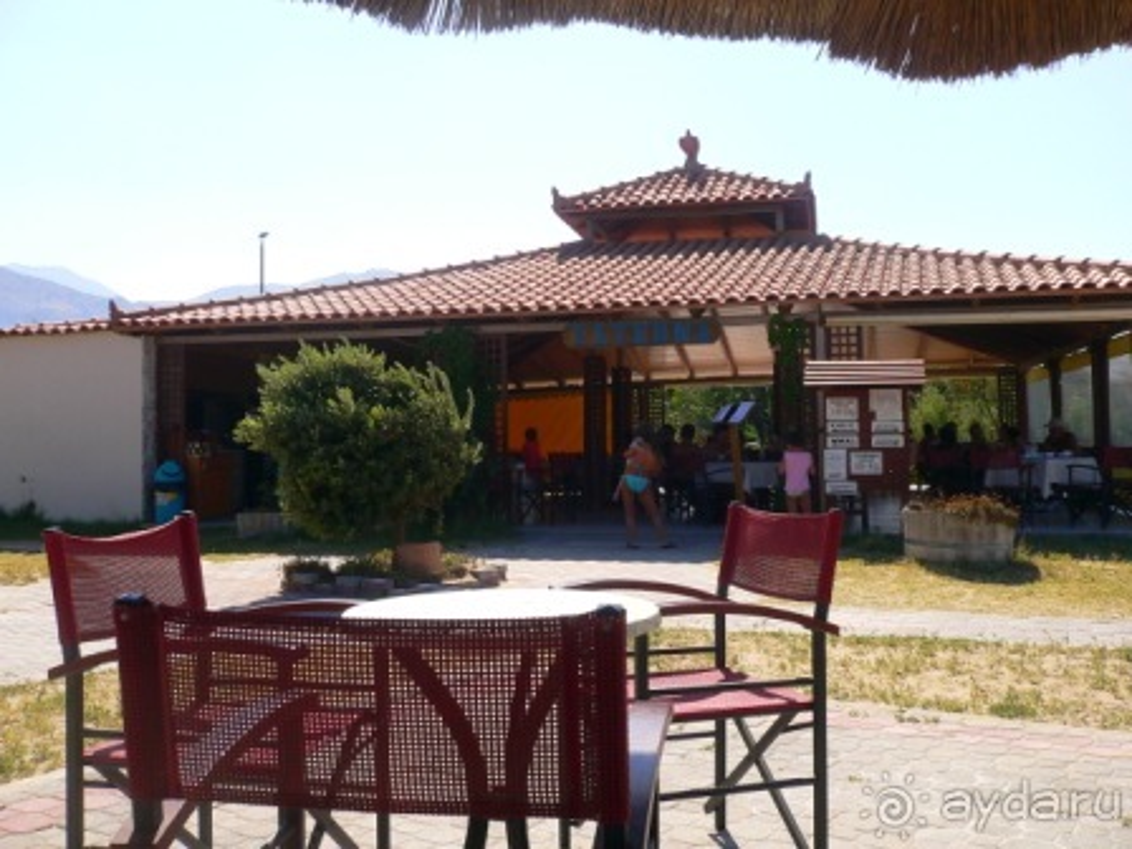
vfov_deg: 40.7
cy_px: 424
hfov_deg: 52.6
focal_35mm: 35
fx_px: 1145
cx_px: 566
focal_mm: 5.8
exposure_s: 1/320
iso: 80
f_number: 5.6
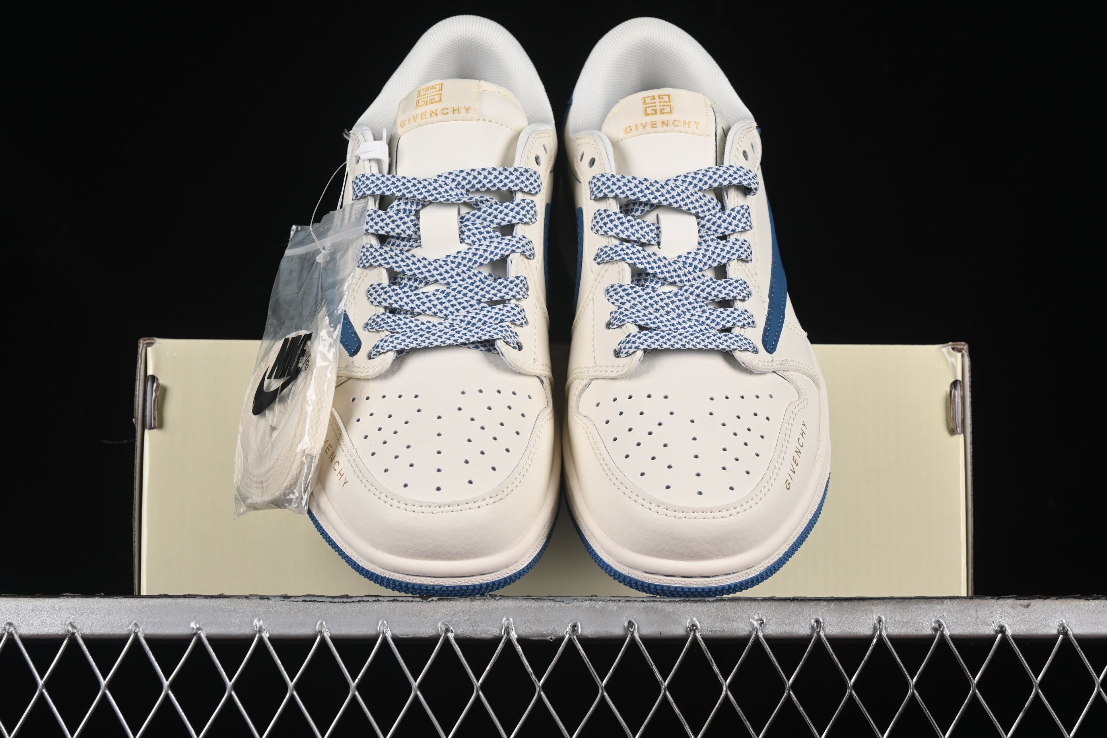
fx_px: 2306
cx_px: 554
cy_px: 369
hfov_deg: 27.0
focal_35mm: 75
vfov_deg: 18.2
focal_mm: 50
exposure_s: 1/100
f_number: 8
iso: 160
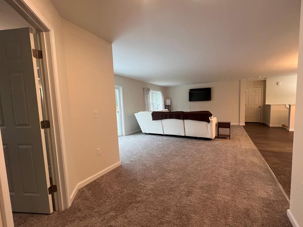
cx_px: 162
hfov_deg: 101.9
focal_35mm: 14
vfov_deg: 85.6
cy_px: 117
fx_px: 123
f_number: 1.8
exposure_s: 1/60
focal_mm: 1.57
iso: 160
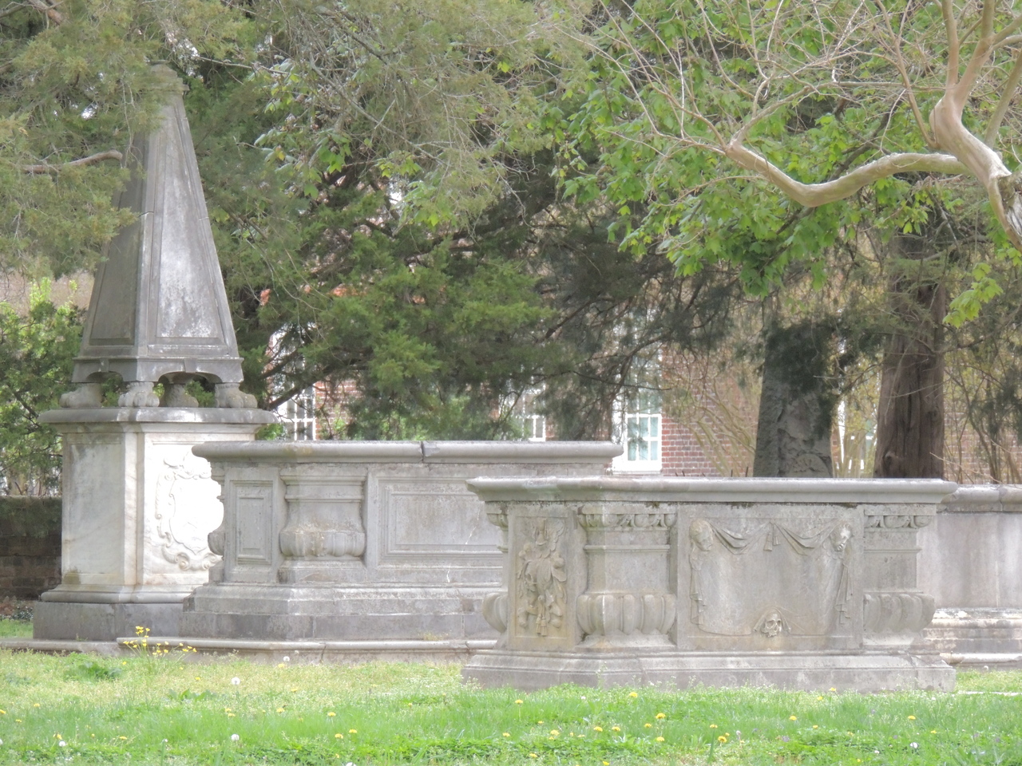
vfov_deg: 5.9
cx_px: 511
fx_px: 7381
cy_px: 383
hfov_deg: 7.9
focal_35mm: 250
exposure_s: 1/200
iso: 800
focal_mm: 44.5
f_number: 4.7
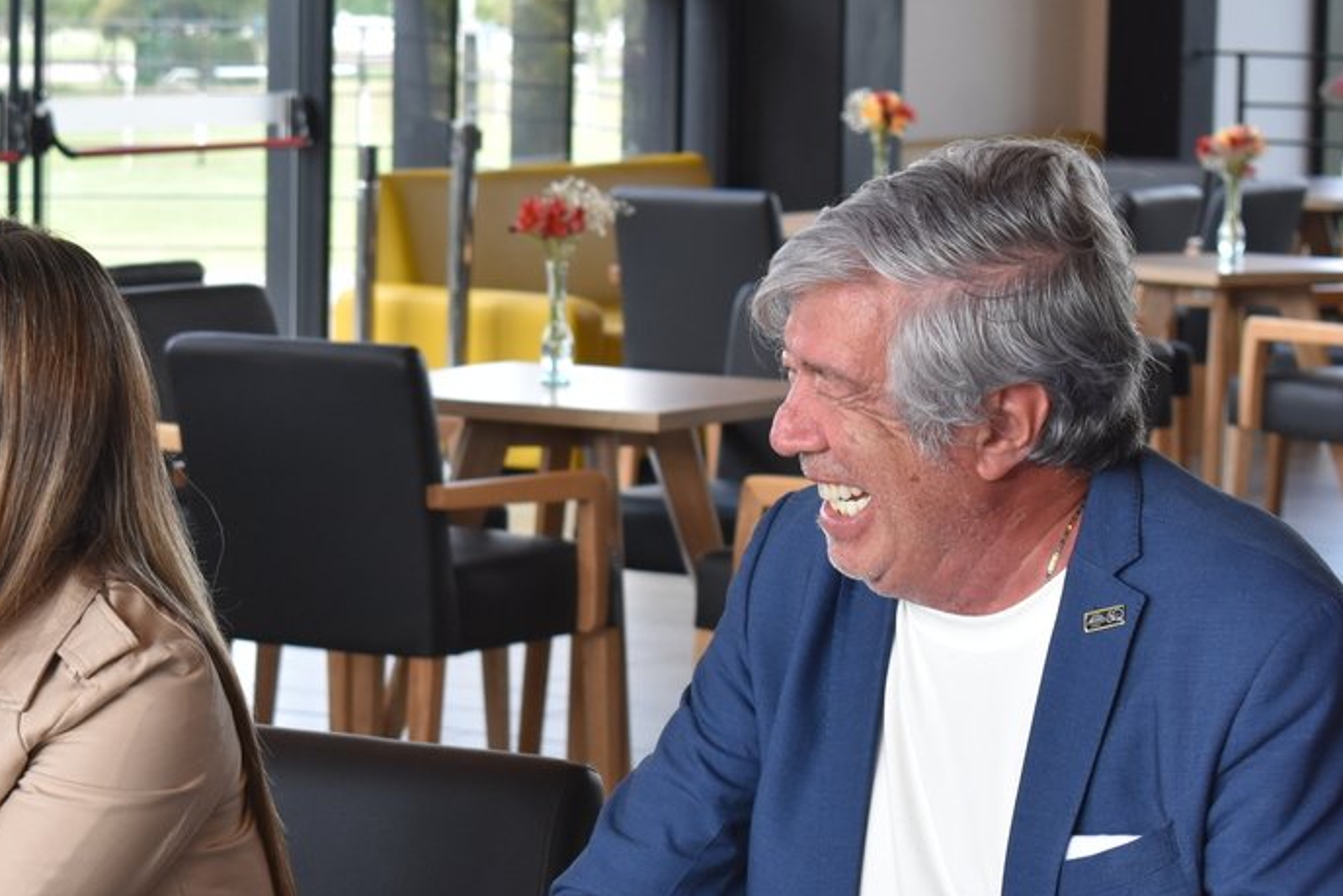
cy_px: 492
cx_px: 301
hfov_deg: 14.2
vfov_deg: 9.5
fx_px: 5368
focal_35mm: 144
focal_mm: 55
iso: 800
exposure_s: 1/160
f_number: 6.3
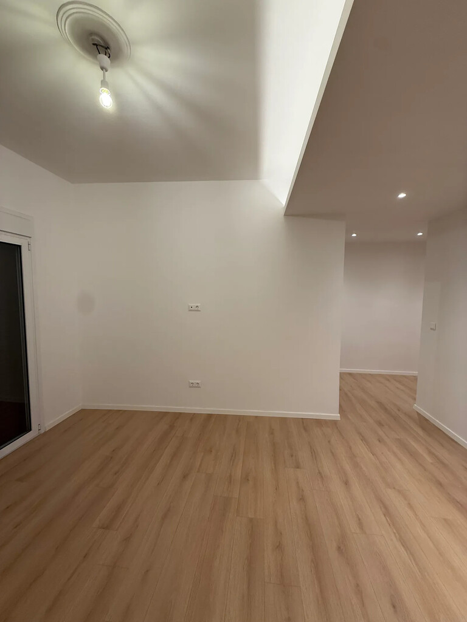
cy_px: 311
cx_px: 234
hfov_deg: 85.7
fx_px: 252
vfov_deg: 102.1
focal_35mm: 14
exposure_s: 1/100
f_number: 2.2
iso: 125
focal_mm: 2.22
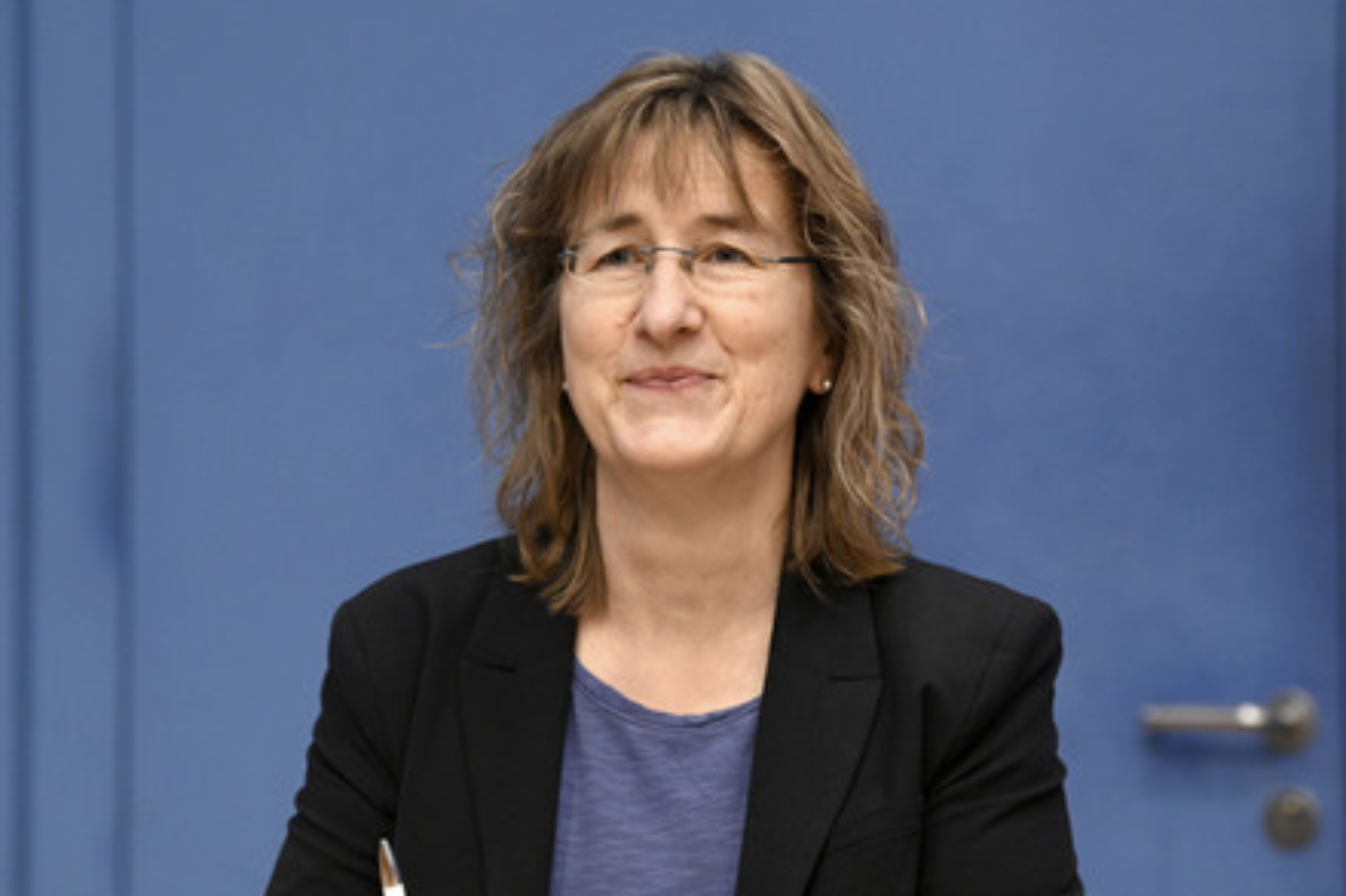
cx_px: 671
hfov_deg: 16.4
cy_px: 446
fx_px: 4672
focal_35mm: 125
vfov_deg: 11.0
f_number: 5
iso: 4000
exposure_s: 1/640
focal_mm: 122
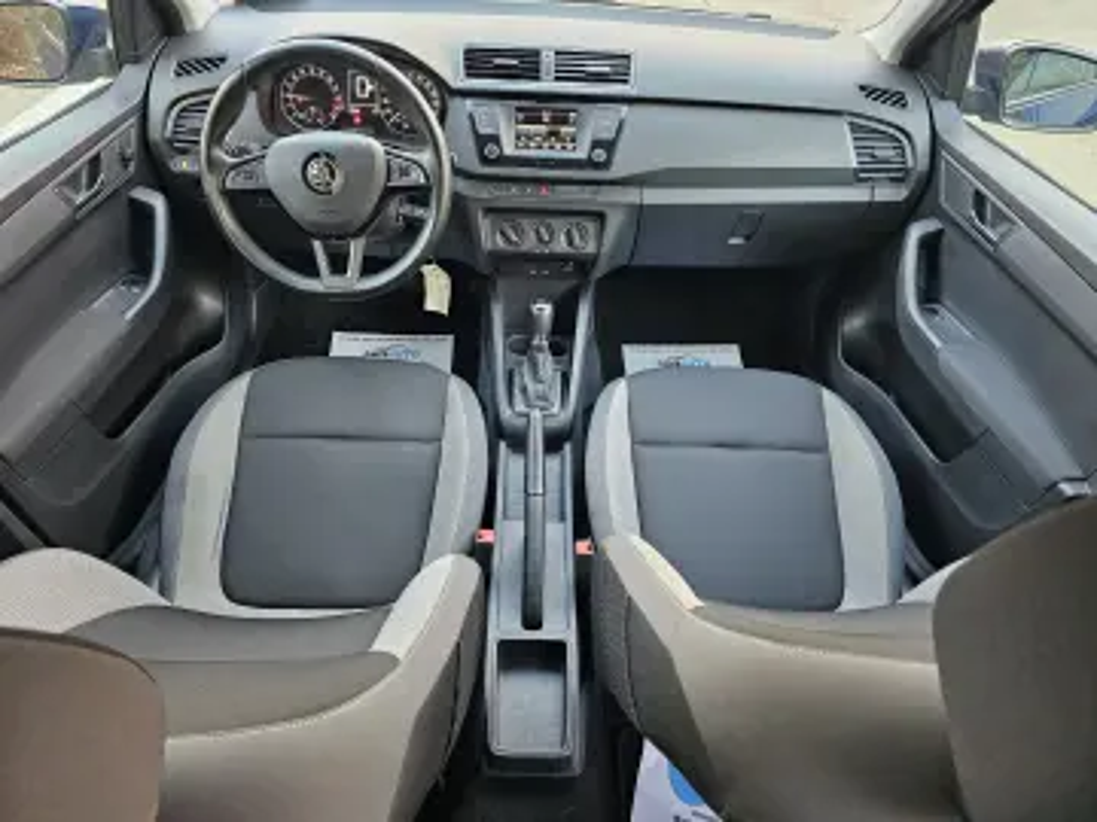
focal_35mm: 23
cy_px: 411
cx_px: 548
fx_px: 729
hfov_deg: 73.9
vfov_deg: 58.9
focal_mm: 6.3
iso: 500
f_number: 1.7
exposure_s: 1/50
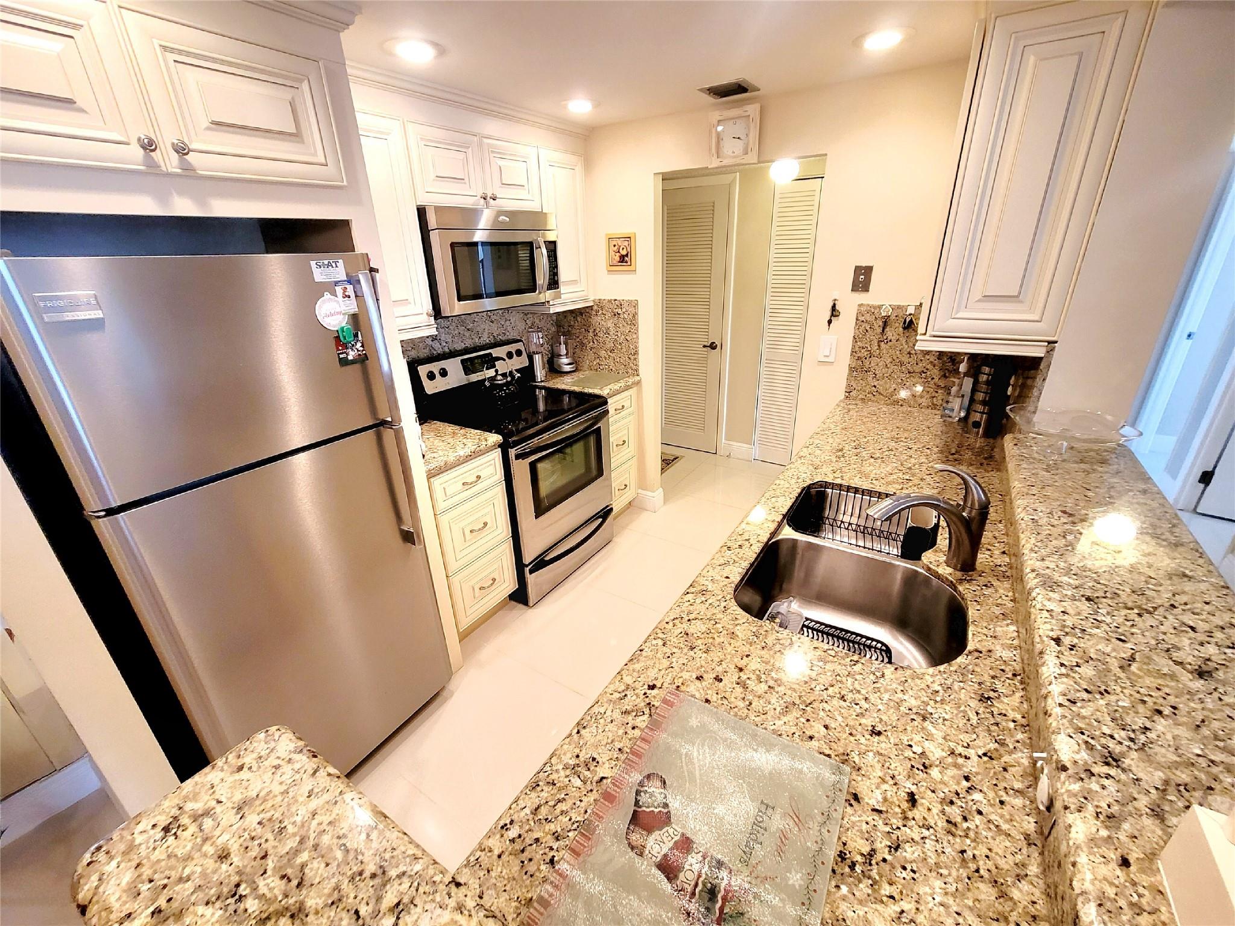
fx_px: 464
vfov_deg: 89.9
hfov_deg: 106.2
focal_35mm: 13
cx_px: 618
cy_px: 463
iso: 250
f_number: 2.2
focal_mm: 2.2
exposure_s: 1/60.2
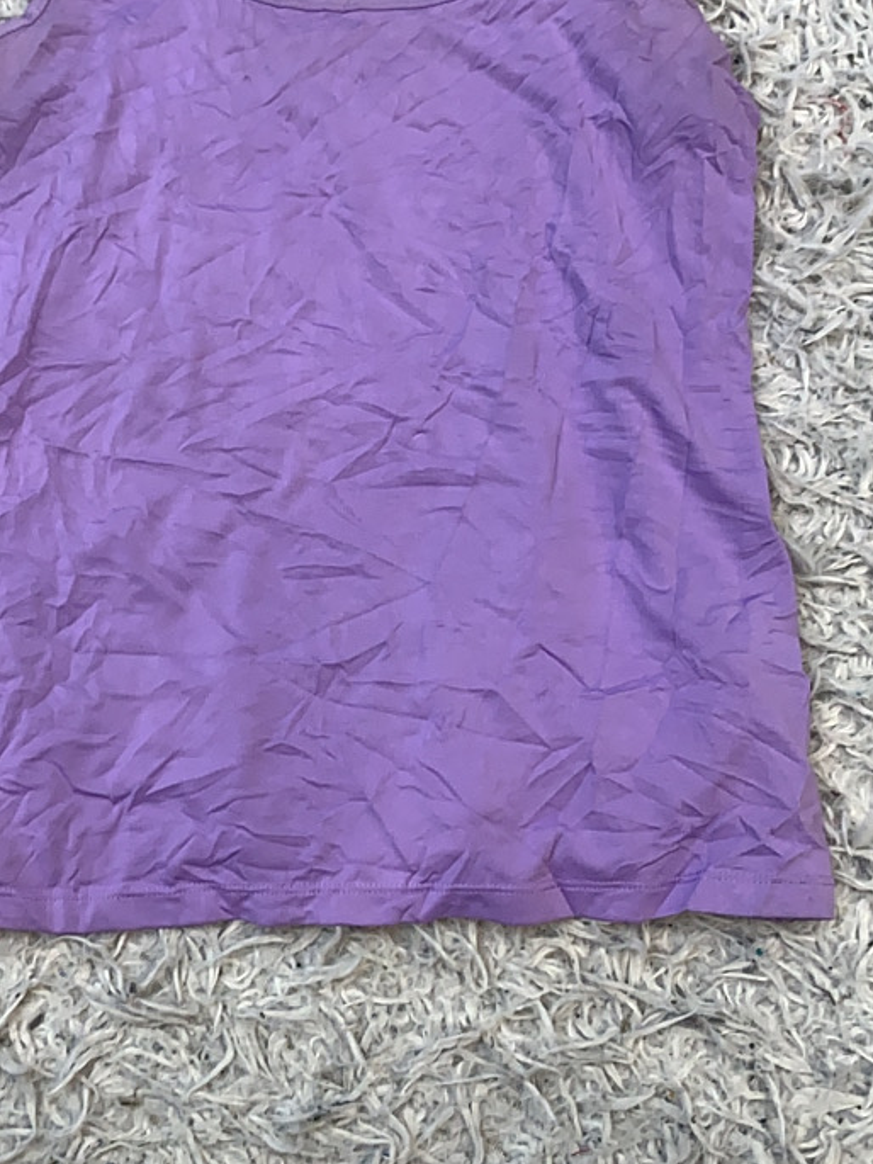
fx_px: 1378
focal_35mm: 41
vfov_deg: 45.6
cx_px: 294
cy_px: 496
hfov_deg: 34.8
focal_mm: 4.25
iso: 40
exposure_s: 1/100
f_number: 1.8
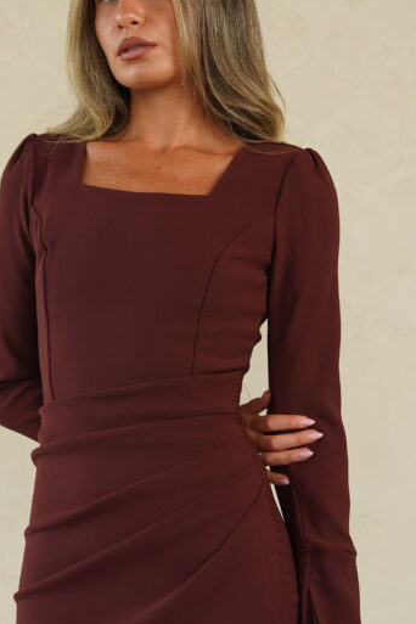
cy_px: 360
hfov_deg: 10.7
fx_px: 2218
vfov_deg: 16.0
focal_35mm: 128
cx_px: 182
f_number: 3.5
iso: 640
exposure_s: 1/320
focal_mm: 67
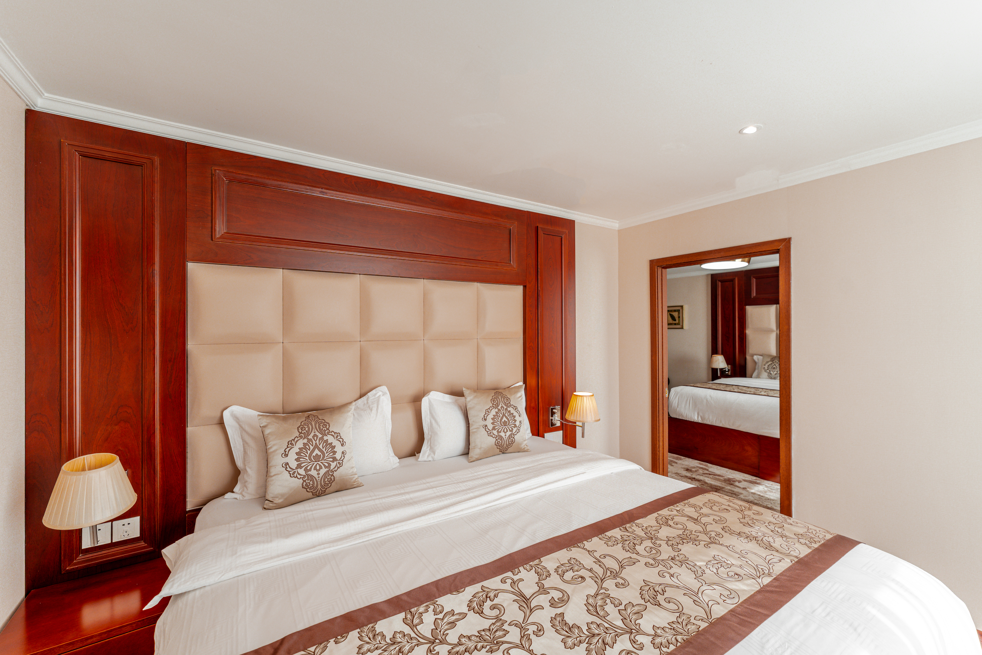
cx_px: 491
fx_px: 382
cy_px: 328
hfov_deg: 104.3
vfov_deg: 81.2
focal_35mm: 14
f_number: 5
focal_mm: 14
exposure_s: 1/500
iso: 320
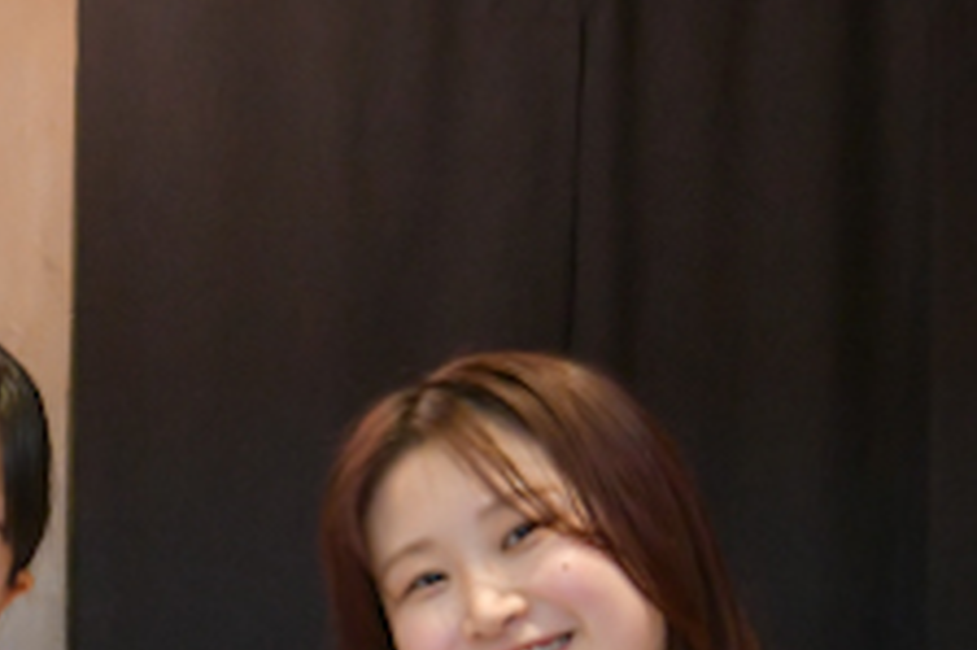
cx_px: 118
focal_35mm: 192
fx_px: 5207
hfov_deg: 10.7
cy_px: 534
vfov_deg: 7.1
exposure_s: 1/200
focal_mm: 42
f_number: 5
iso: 4000
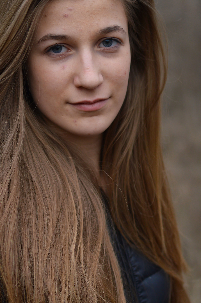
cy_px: 187
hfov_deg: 14.5
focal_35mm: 94
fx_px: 788
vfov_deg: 21.7
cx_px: 71
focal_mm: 35
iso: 100
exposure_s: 1/400
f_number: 1.4
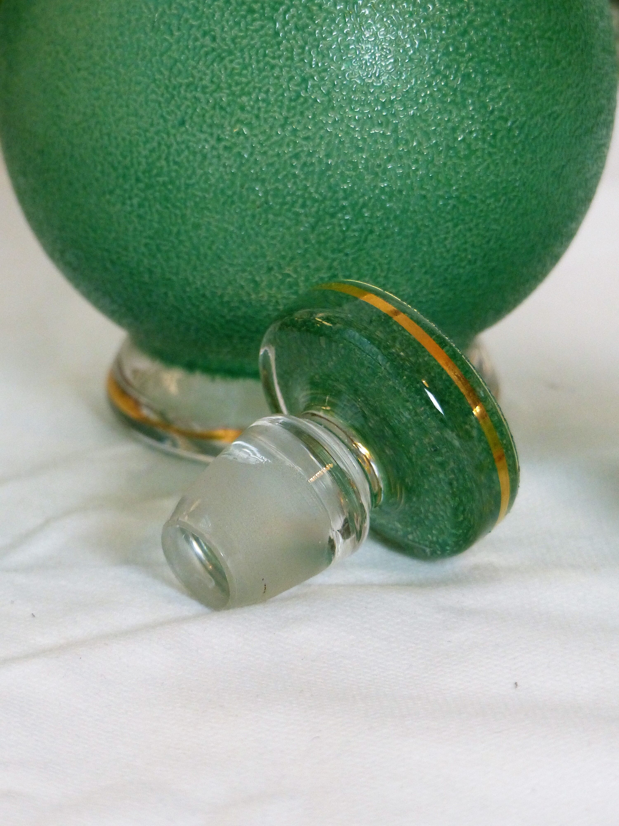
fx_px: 6414
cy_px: 413
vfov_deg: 7.4
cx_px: 310
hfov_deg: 5.5
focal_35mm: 269
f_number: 2.8
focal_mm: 44
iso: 400
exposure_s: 1/60
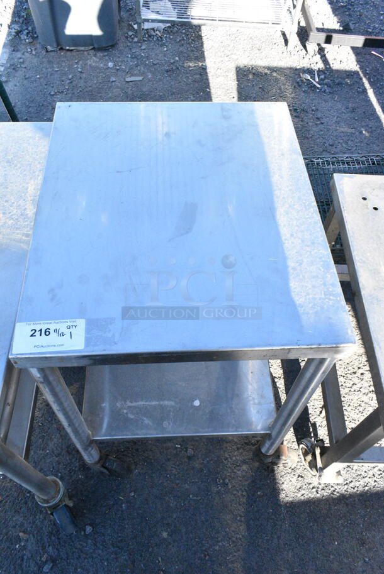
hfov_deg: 48.0
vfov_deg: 67.3
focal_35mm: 27
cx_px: 192
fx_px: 431
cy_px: 287
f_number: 14
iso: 6400
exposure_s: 1/800
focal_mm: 18
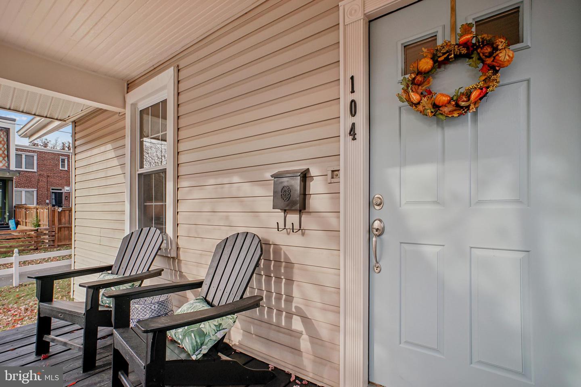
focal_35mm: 16
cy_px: 194
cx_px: 290
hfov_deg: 95.0
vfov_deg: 72.1
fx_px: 266
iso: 100
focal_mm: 11
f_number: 8
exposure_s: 1/30
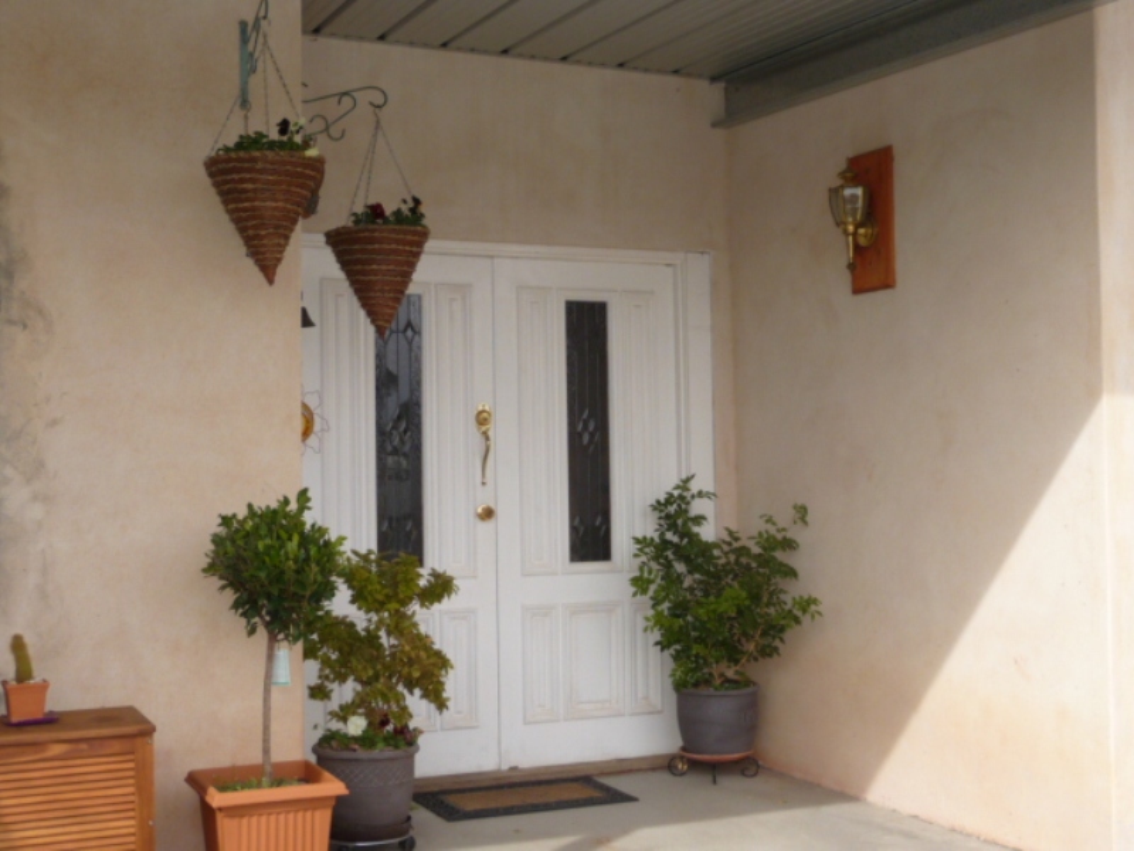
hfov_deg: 42.9
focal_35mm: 44
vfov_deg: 32.9
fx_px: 1441
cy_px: 426
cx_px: 567
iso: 100
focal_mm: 4.7
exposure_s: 1/400
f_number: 3.3
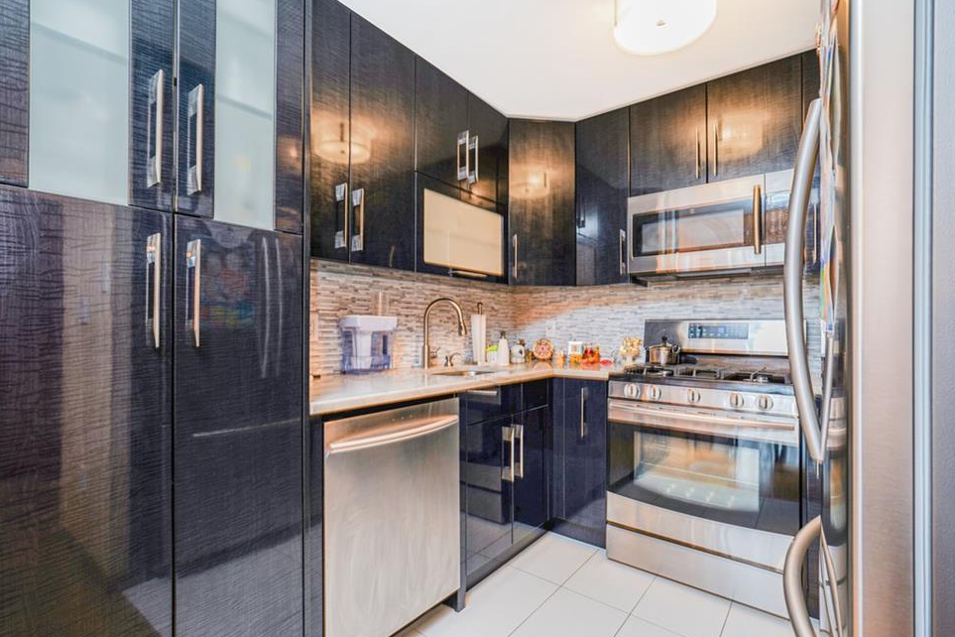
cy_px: 320
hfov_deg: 91.5
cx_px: 465
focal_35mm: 18
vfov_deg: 68.8
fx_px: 465
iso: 50
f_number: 4
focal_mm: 16.5
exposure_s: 1/3
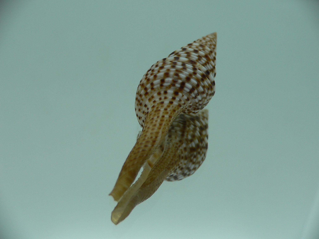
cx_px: 160
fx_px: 323
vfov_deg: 40.7
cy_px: 120
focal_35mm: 35
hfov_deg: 52.6
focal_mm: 4.6
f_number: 2.8
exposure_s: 1/80
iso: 80
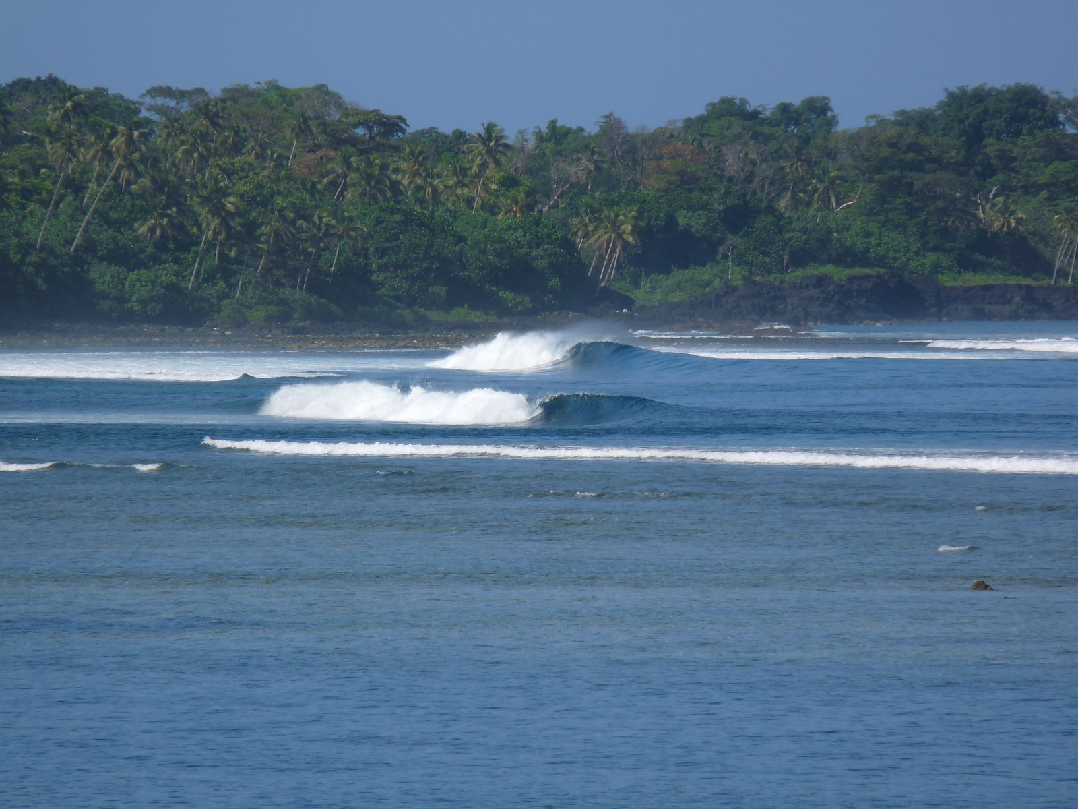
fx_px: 15135
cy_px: 404
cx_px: 539
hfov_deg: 4.1
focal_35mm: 486
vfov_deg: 3.1
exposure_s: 1/500
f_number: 6.3
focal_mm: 86.4
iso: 100
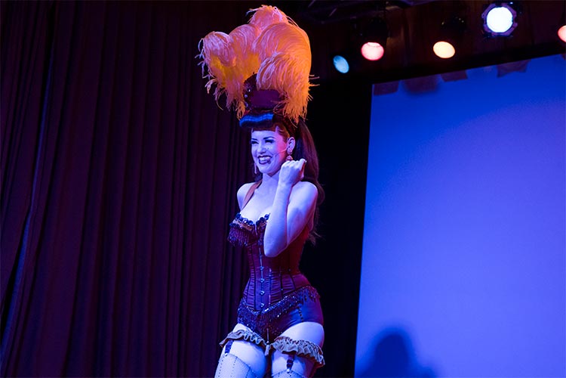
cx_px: 283
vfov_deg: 21.9
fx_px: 975
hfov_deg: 32.4
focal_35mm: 62
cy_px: 189
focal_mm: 62
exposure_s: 1/200
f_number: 6.3
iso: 3200
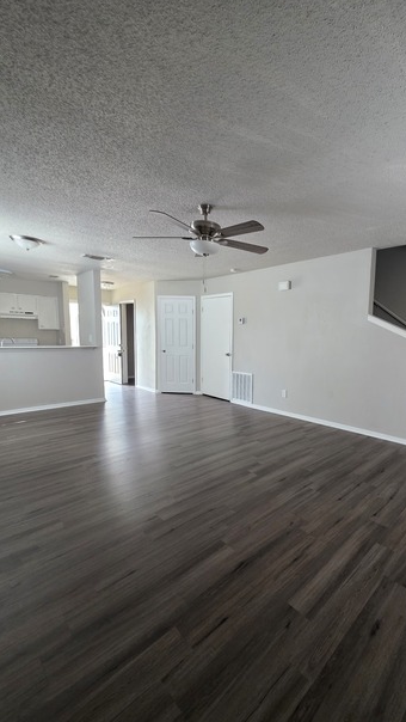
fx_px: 287
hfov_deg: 68.8
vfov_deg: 103.0
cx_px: 266
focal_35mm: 15
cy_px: 368
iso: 250
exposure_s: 1/60
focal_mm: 2.2
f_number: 1.9
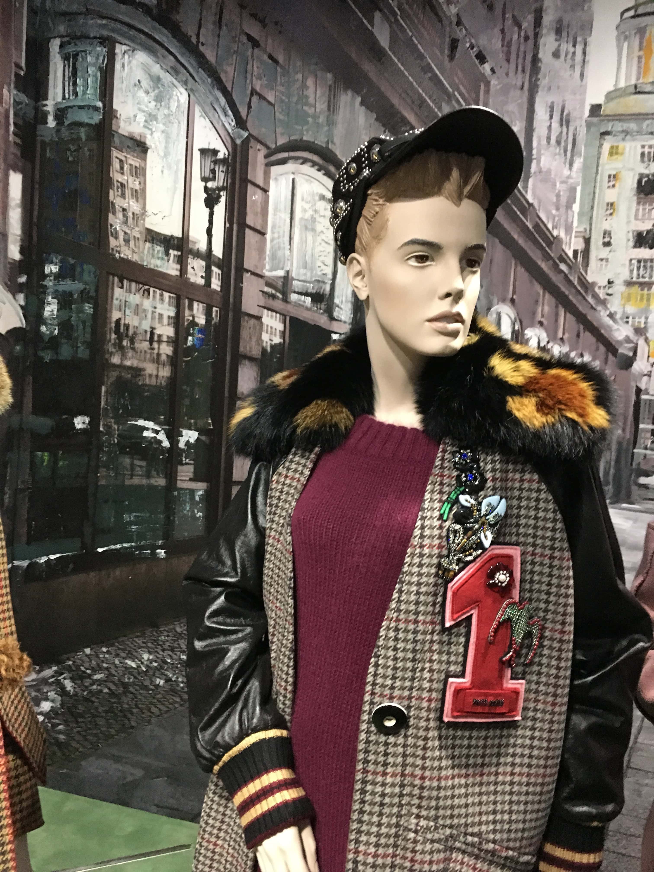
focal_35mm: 29
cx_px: 327
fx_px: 731
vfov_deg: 61.7
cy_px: 436
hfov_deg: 48.2
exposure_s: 1/17
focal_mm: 4.2
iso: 250
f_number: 2.2
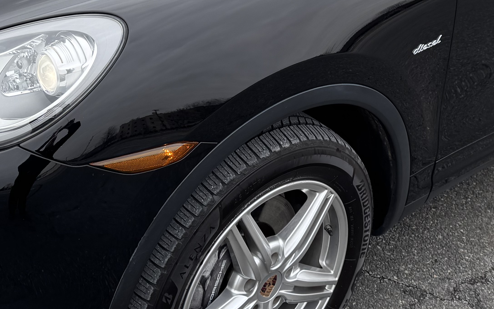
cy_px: -44
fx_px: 902
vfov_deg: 18.6
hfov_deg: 30.6
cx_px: 256
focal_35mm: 67
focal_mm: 6.76
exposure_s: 1/1059
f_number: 1.78
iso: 80
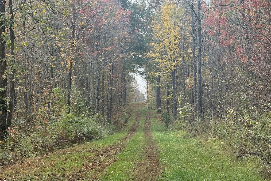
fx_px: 948
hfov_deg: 16.3
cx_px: 135
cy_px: 90
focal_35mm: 126
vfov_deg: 10.9
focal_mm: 15.66
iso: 50
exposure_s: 1/151
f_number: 2.8
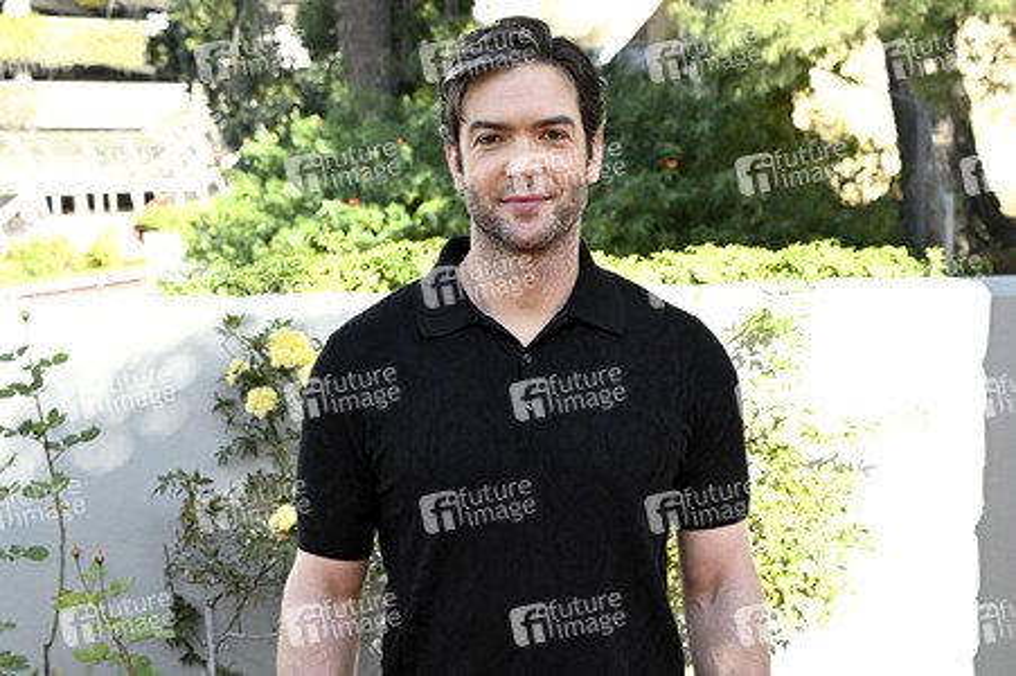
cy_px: 338
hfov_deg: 46.4
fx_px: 1184
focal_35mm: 42
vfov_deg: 31.8
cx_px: 508
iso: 640
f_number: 5.6
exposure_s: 1/320
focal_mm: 42
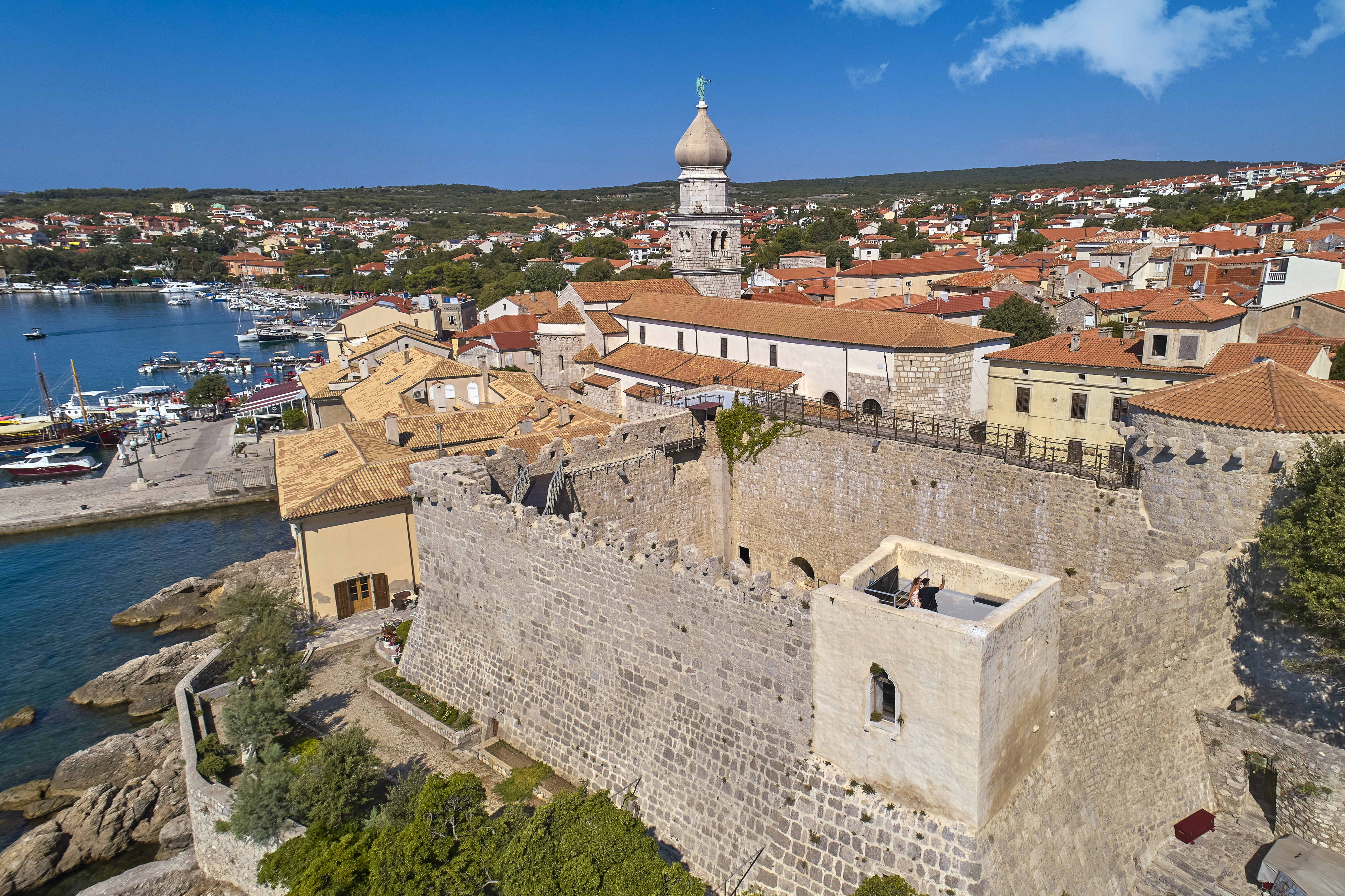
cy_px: 448
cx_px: 672
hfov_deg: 73.8
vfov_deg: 53.1
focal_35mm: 24
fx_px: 896
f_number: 5.6
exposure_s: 1/120
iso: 100
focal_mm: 8.8
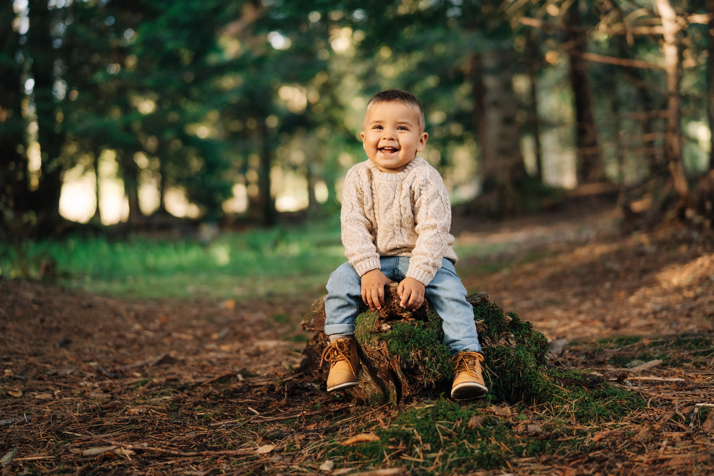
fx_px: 992
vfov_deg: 27.0
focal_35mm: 50
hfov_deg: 39.6
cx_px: 357
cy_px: 238
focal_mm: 50
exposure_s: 1/800
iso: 1250
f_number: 1.6
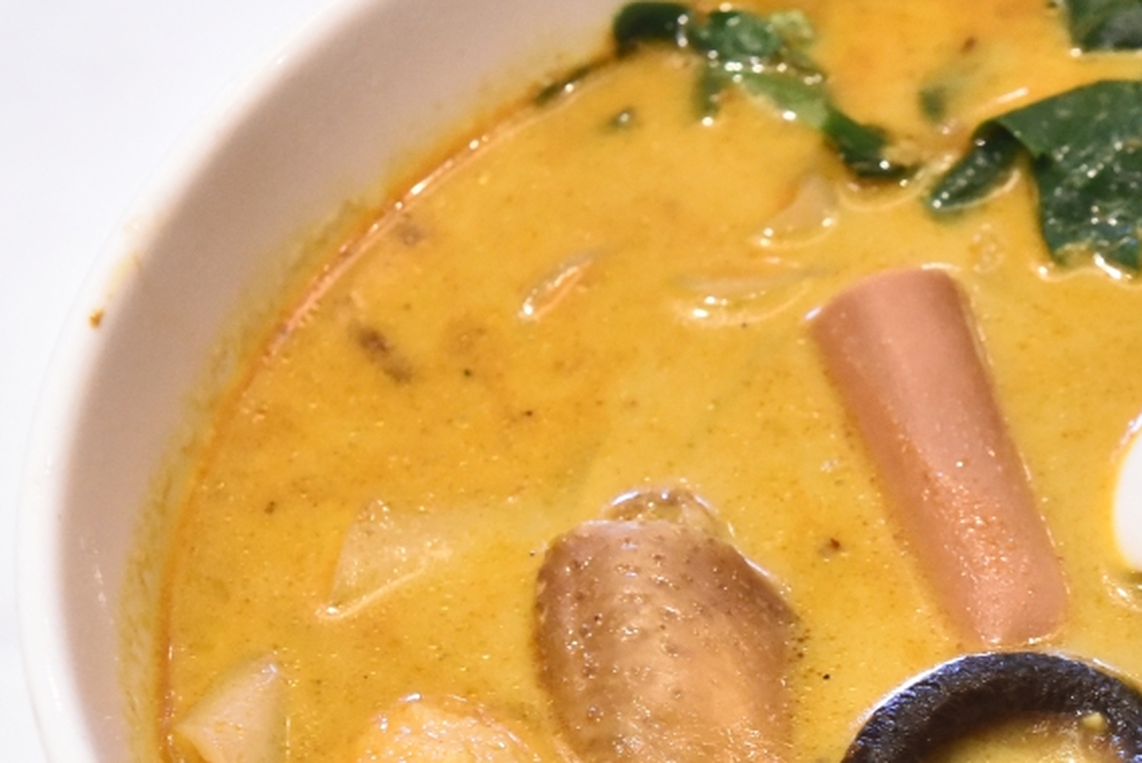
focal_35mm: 182
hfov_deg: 11.1
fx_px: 5776
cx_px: 1259
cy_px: 700
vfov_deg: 7.5
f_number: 8
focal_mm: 70
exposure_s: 1/100
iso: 6400
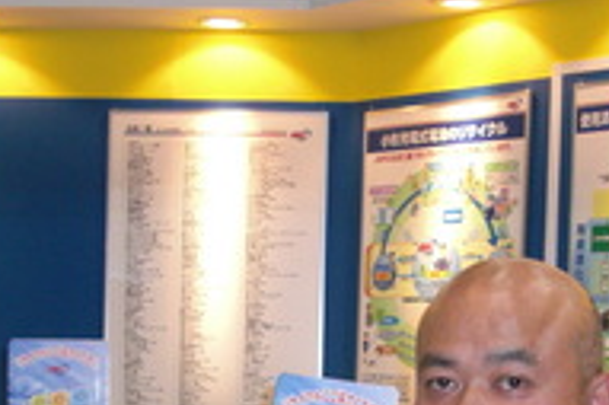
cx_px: 395
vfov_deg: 13.6
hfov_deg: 20.8
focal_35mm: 98
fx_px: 1656
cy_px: 480
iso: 200
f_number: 2.8
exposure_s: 1/100
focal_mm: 6.3
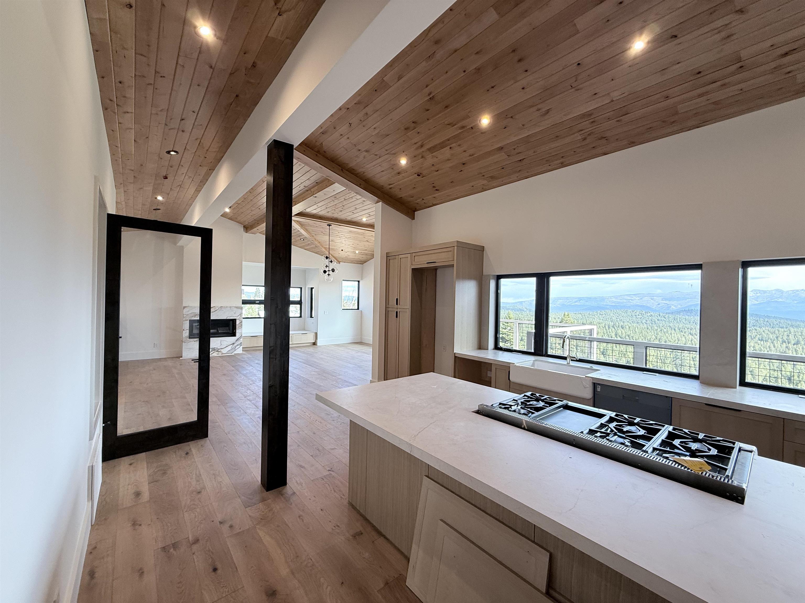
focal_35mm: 14
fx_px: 326
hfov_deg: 102.1
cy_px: 302
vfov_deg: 85.7
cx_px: 402
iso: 100
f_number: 2.2
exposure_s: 1/120
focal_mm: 2.22
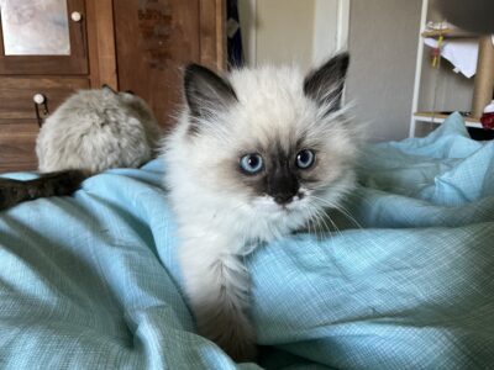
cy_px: 185
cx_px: 247
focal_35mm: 29
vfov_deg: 48.2
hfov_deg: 61.7
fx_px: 414
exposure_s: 1/60
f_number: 1.8
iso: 160
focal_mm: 3
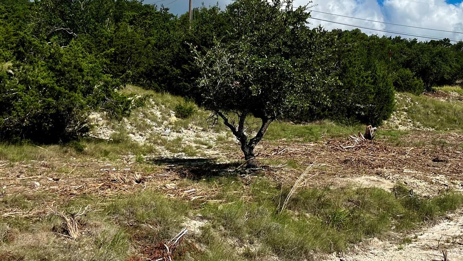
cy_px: 92
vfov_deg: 23.9
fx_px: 614
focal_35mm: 50
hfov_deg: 40.0
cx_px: 354
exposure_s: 1/5319
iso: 50
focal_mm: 5.1
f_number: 1.6
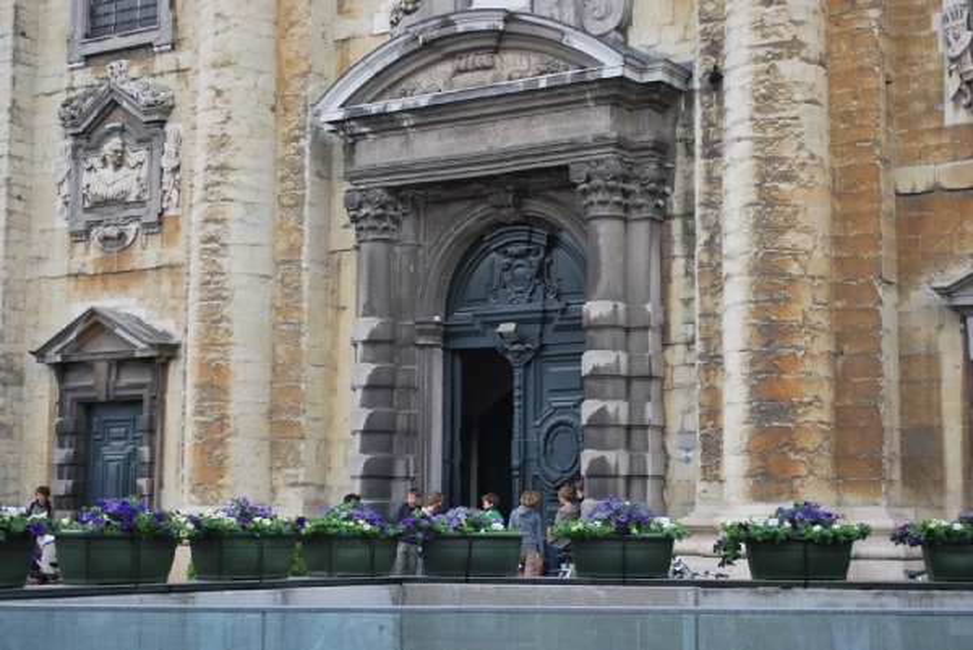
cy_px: 325
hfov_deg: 33.4
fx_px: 1623
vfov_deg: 22.7
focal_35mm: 60
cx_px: 486
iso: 200
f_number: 5.3
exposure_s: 1/100
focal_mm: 40
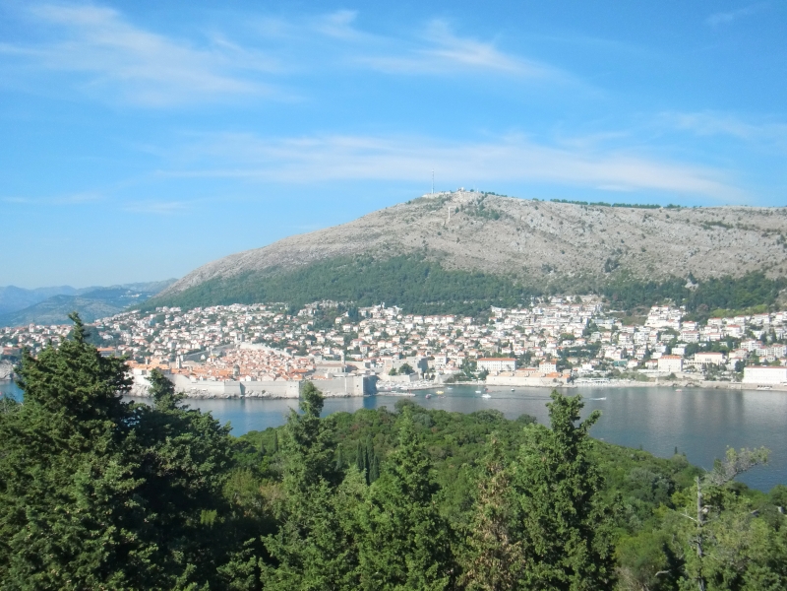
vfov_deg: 37.7
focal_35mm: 38
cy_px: 296
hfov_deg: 49.0
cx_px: 394
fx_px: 864
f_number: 8.9
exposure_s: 1/400
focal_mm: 6.66
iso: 200
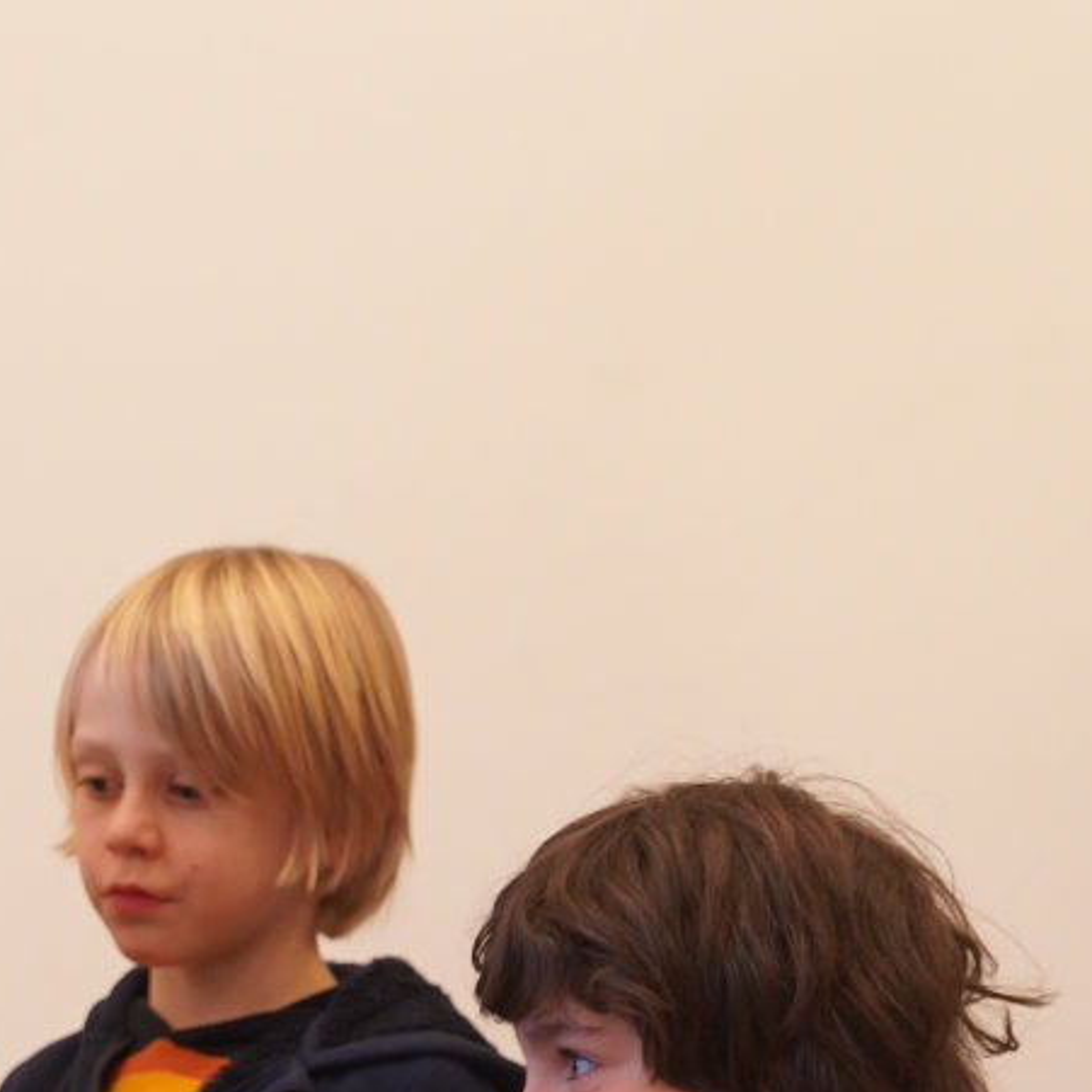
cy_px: 873
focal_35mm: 181
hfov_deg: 9.7
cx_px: 528
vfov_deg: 9.6
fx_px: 6460
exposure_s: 1/160
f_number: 4
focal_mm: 75
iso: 2000
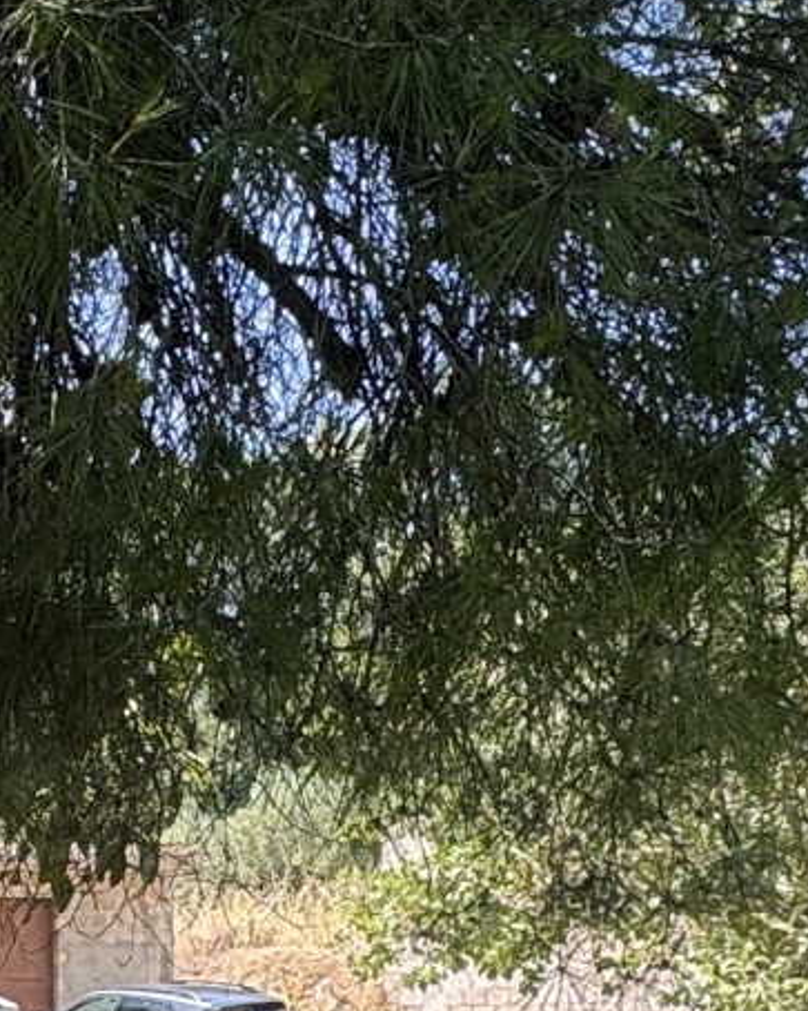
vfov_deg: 23.7
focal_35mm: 77
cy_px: 1002
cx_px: -216
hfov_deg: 18.6
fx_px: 2302
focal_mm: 2.22
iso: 40
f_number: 2.2
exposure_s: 1/249
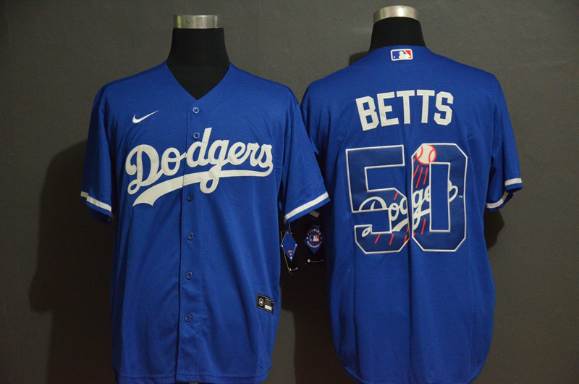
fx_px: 1445
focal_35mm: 90
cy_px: 192
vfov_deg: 15.1
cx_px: 290
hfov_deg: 22.7
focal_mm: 60
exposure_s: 1/30
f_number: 5
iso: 4000
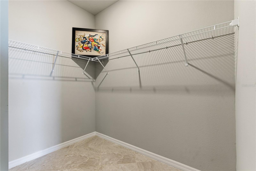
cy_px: 86
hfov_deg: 96.7
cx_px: 128
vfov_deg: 73.8
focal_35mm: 16
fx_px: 114
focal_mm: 16
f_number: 9
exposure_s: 1/15
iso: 320
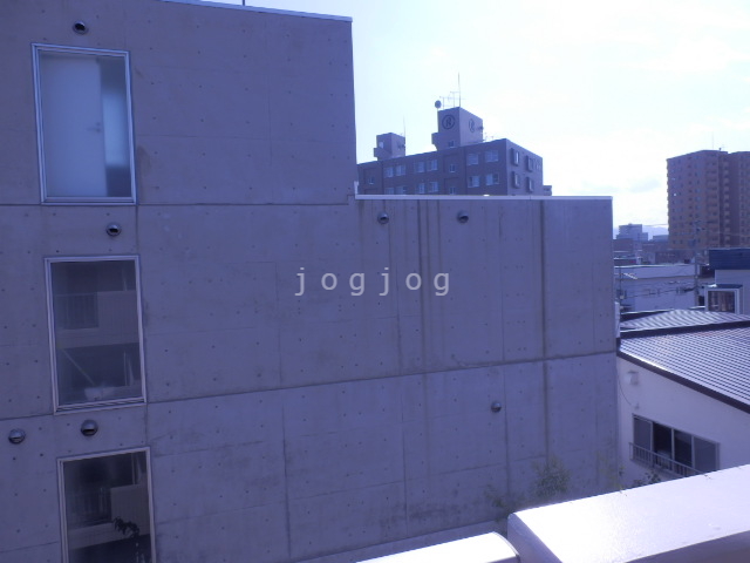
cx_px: 375
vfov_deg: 56.8
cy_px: 282
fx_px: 520
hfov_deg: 71.6
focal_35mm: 24
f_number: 7.9
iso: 80
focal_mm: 4.2
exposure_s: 1/200
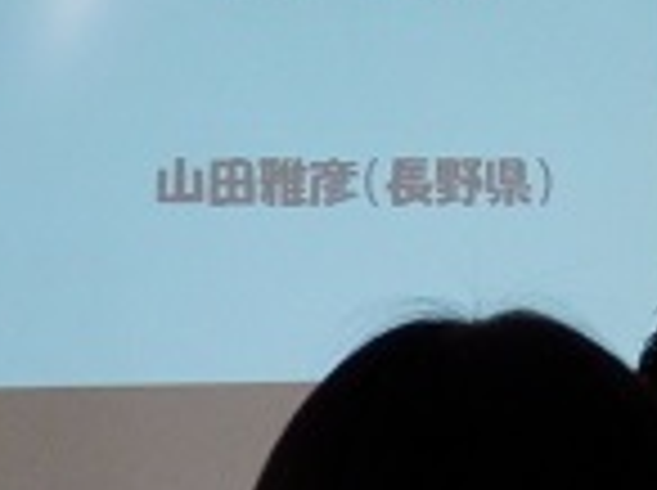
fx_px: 3903
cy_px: -196
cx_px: 549
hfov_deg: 9.6
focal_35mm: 206
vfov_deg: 7.1
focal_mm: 10.8
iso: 800
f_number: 4.2
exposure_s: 1/80
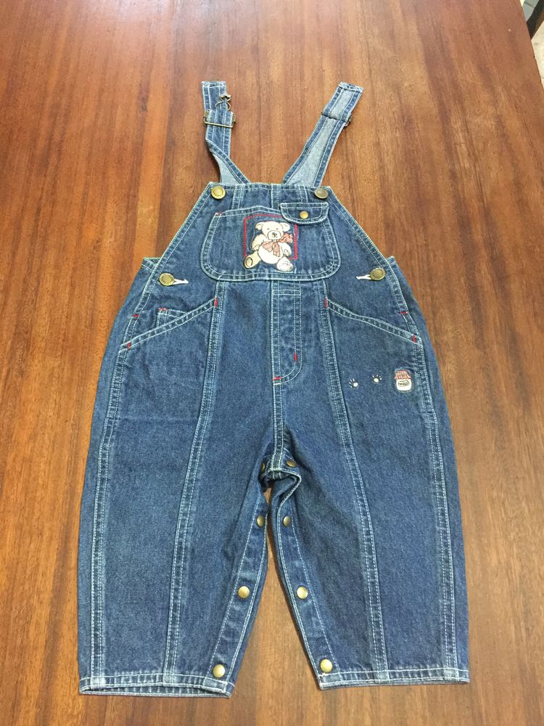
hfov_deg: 48.2
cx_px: 272
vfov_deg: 61.7
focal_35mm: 29
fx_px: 608
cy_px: 363
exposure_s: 1/8
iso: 200
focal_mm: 4.15
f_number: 2.2
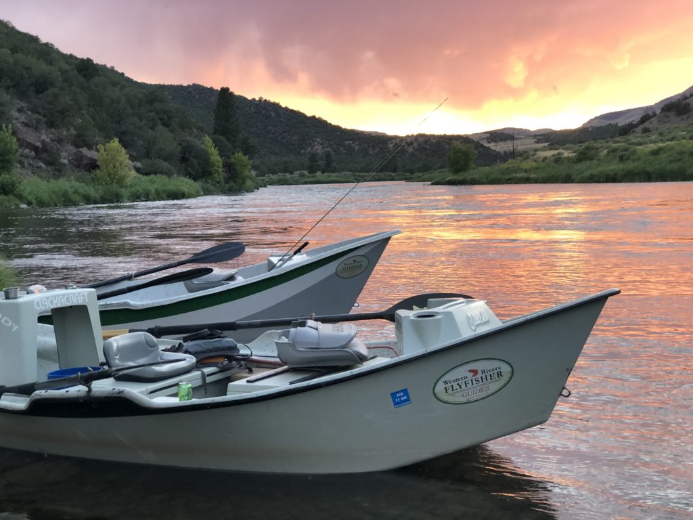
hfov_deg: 33.8
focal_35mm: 57
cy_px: 260
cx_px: 346
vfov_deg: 25.7
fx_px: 1141
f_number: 2.8
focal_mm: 6.6
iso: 80
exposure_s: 1/30
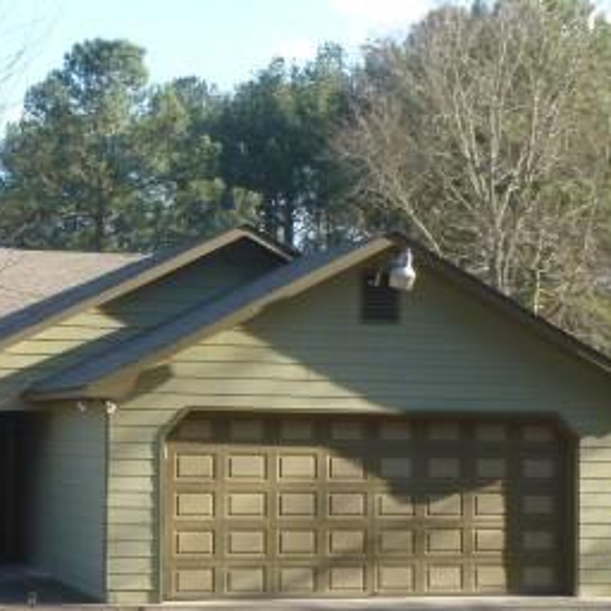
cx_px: -14
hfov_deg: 22.1
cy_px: 363
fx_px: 1498
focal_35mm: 75
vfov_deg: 23.0
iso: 100
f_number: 3.5
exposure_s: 1/200
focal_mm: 6
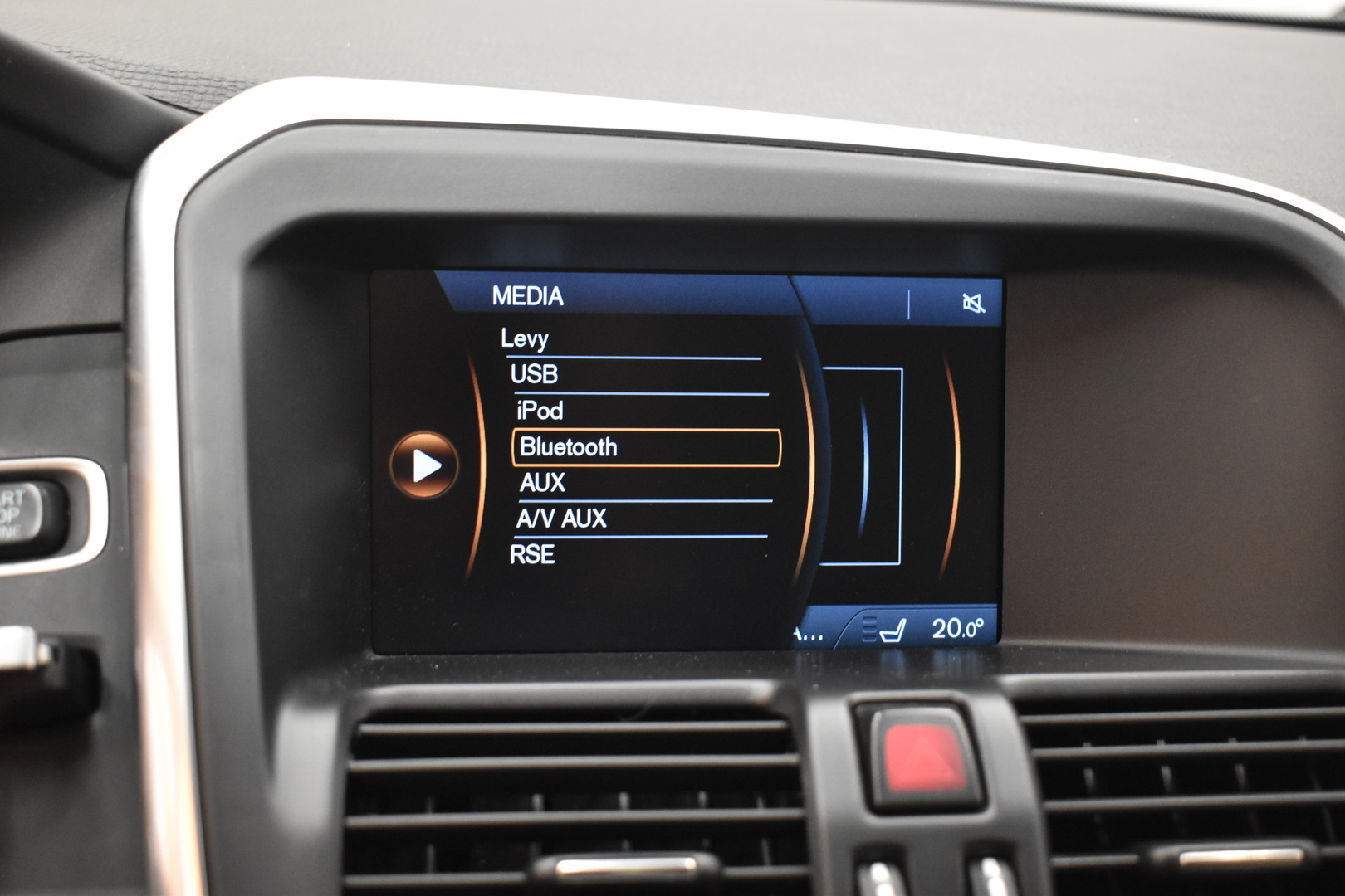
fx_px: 1681
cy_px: 448
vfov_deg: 29.9
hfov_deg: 43.6
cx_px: 672
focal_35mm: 45
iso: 2500
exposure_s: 1/8
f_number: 4.2
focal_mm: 30
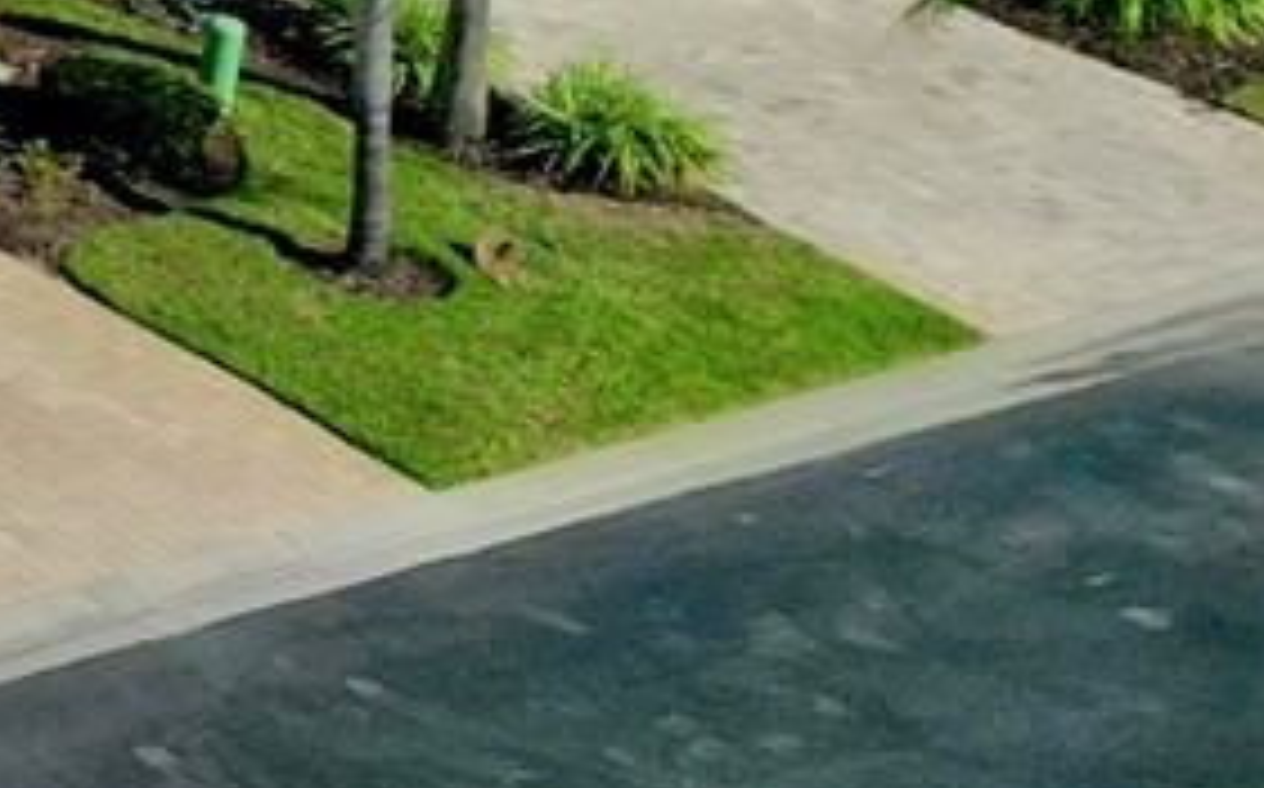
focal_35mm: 145
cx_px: -2173
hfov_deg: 11.0
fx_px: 4990
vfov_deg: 8.7
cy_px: -549
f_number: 1.7
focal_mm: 6.72
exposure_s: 1/8000
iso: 110
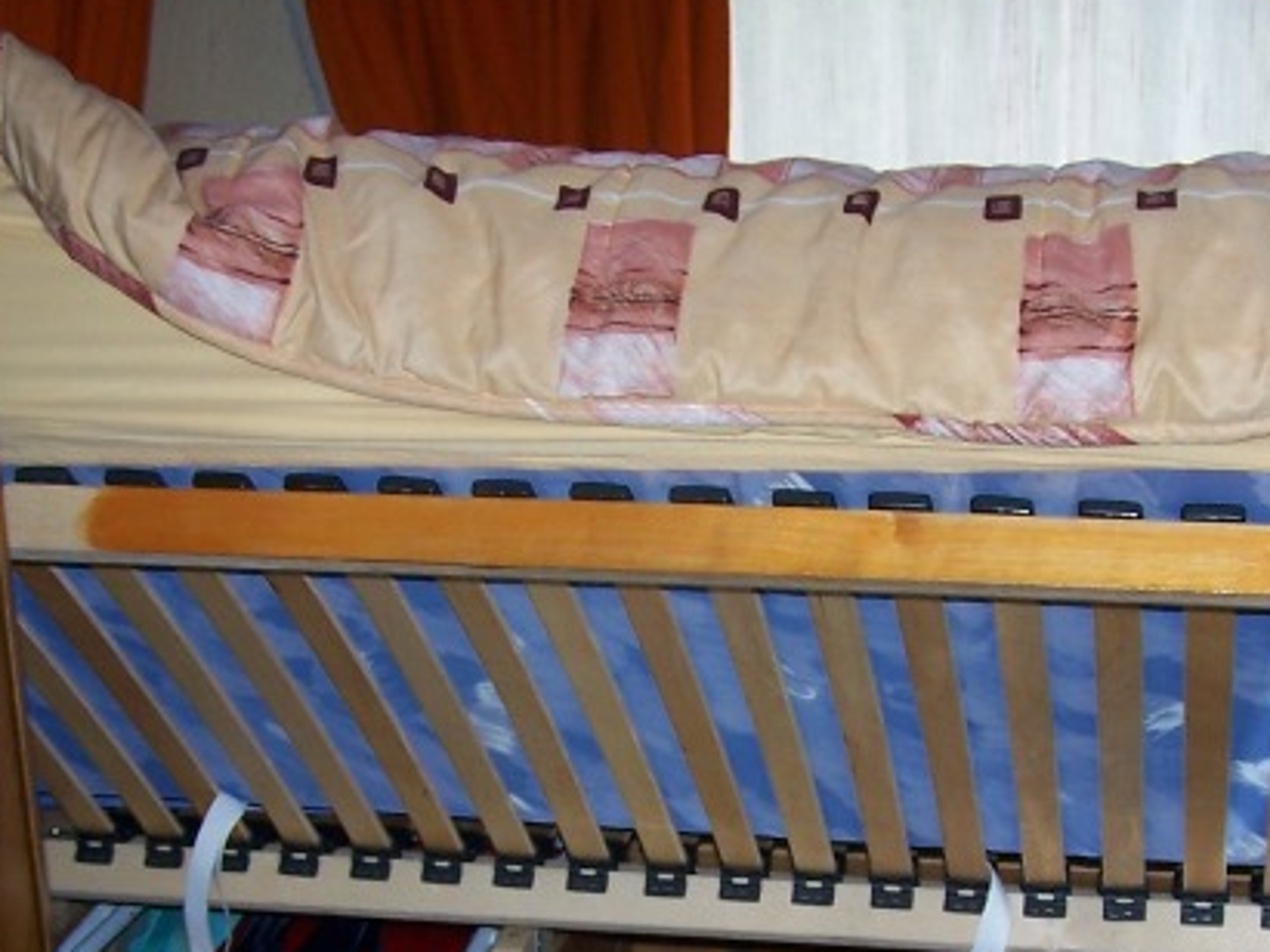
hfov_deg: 26.3
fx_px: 2714
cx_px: 794
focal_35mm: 74
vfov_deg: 19.6
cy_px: 835
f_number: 2.8
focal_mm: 6.3
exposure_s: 1/60
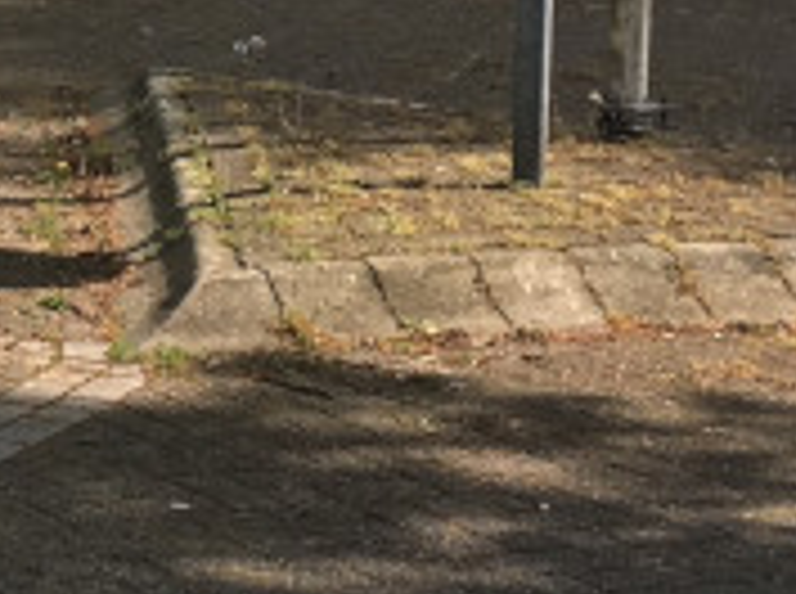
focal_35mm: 168
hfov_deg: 10.9
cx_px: -704
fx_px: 3855
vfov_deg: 8.5
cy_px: -380
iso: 25
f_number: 2.2
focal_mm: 4.15
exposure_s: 1/785
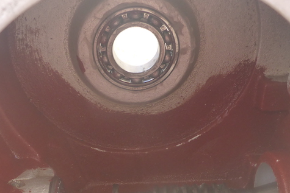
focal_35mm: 49
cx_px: 141
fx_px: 395
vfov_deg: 26.8
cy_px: 164
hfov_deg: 40.3
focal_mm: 4.9
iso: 160
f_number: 3.3
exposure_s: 1/60
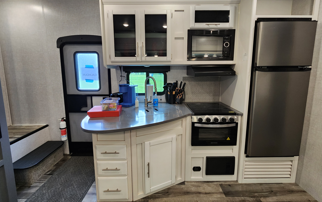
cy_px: 91
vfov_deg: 78.4
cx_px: 162
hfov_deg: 105.3
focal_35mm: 14
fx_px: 123
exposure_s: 1/60
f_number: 2.2
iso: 320
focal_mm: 2.2
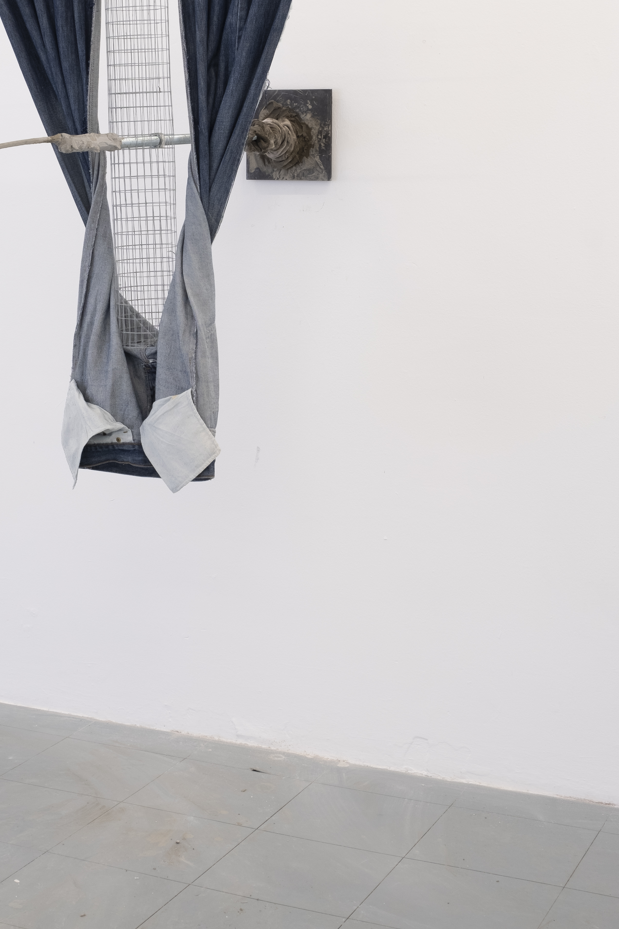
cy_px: 217
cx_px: 132
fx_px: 1625
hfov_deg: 21.3
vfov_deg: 31.3
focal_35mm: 63
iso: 250
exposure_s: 1/4
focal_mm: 26.6
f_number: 8
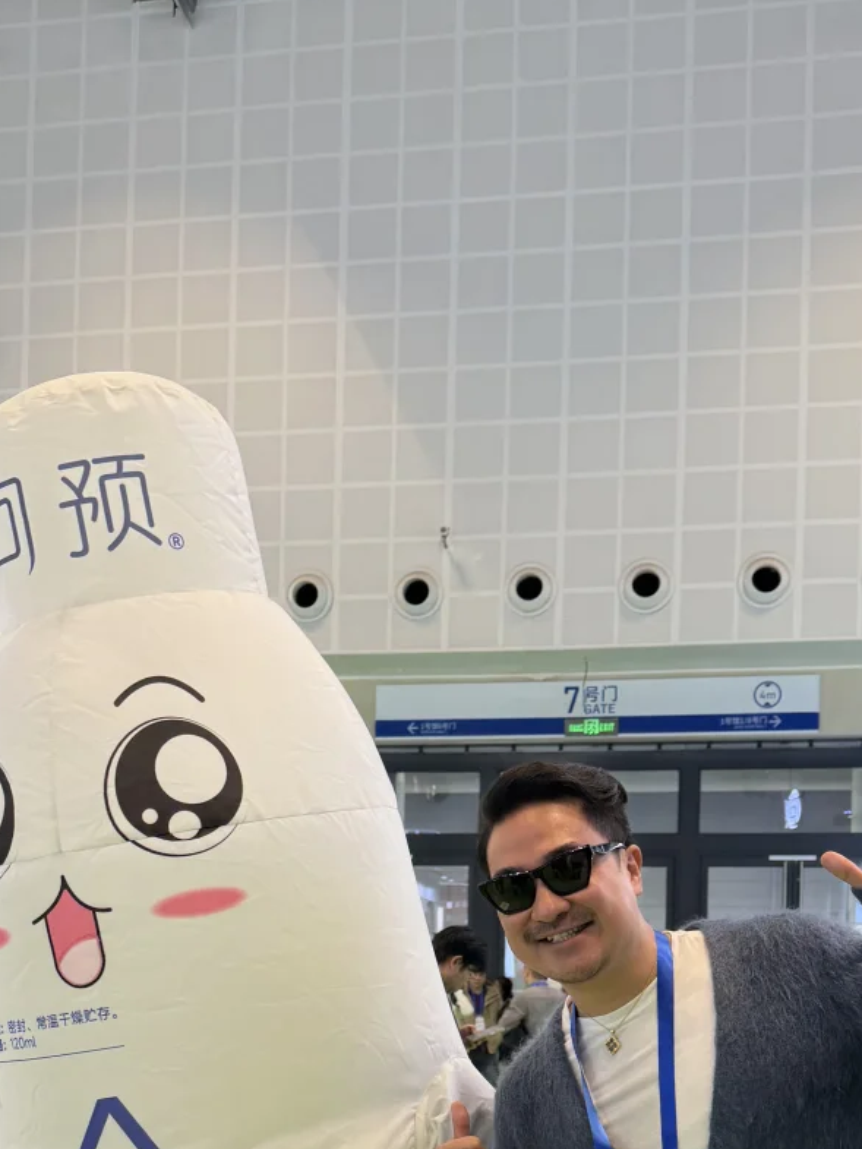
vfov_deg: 40.6
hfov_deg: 32.9
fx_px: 1461
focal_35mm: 44
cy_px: 972
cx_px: 405
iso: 125
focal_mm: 6.76
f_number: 1.78
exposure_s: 1/172
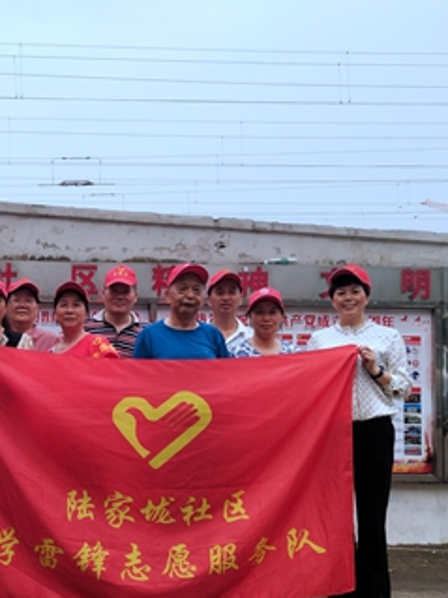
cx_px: 64
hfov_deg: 29.8
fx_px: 812
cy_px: 340
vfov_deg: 40.4
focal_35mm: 47
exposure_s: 1/100
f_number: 1.8
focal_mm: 3.95
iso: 141
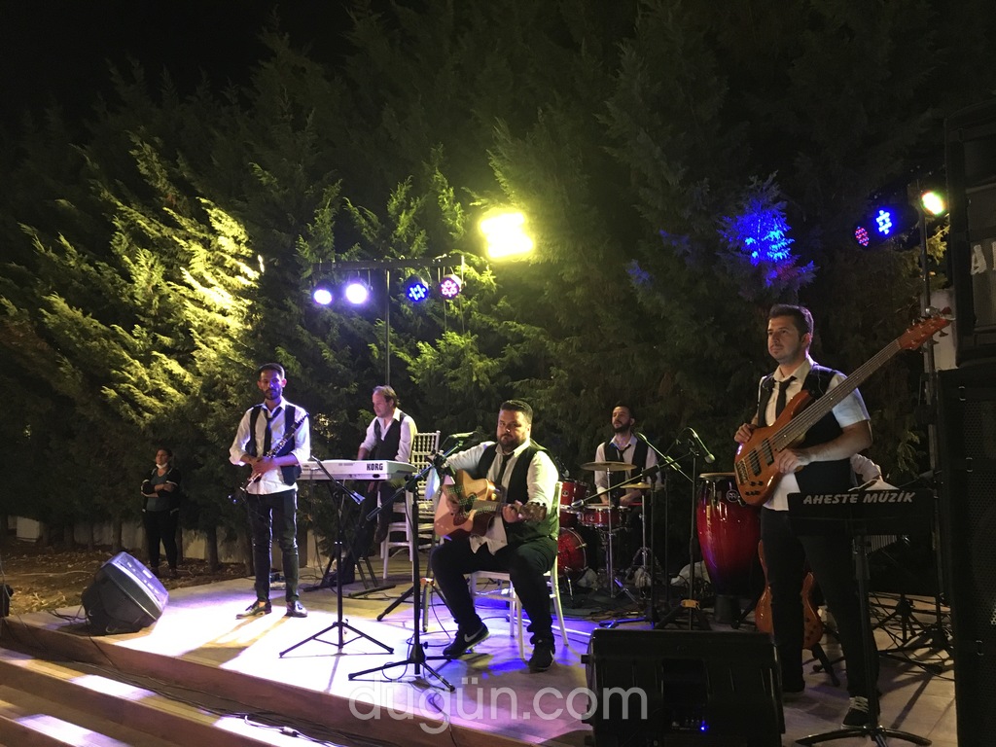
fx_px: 834
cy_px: 374
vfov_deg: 48.2
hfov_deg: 61.7
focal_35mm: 29
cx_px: 498
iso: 250
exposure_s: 1/17
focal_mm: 4.15
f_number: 2.2
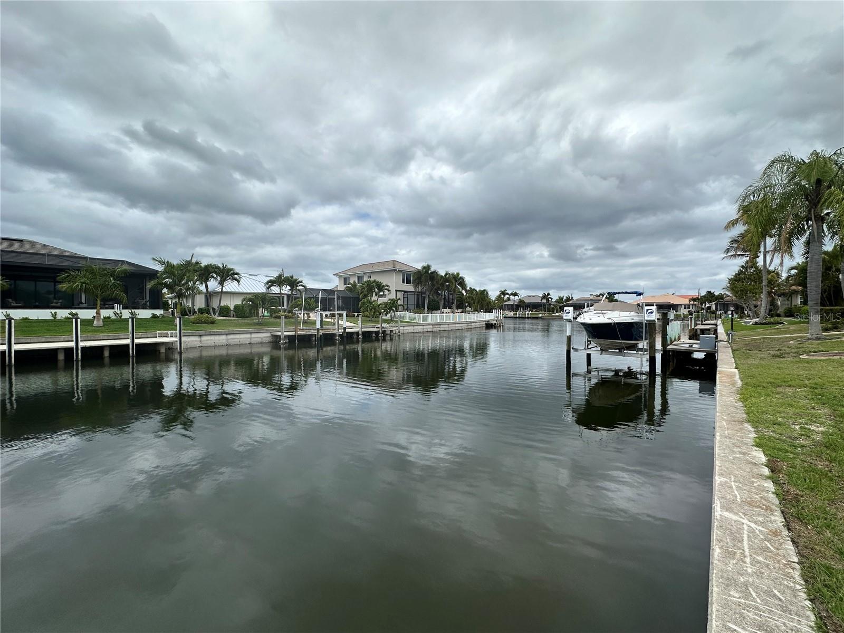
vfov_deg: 85.7
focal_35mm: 14
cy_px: 316
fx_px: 341
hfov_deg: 102.1
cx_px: 422
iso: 50
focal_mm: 2.22
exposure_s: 1/2398
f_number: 2.2
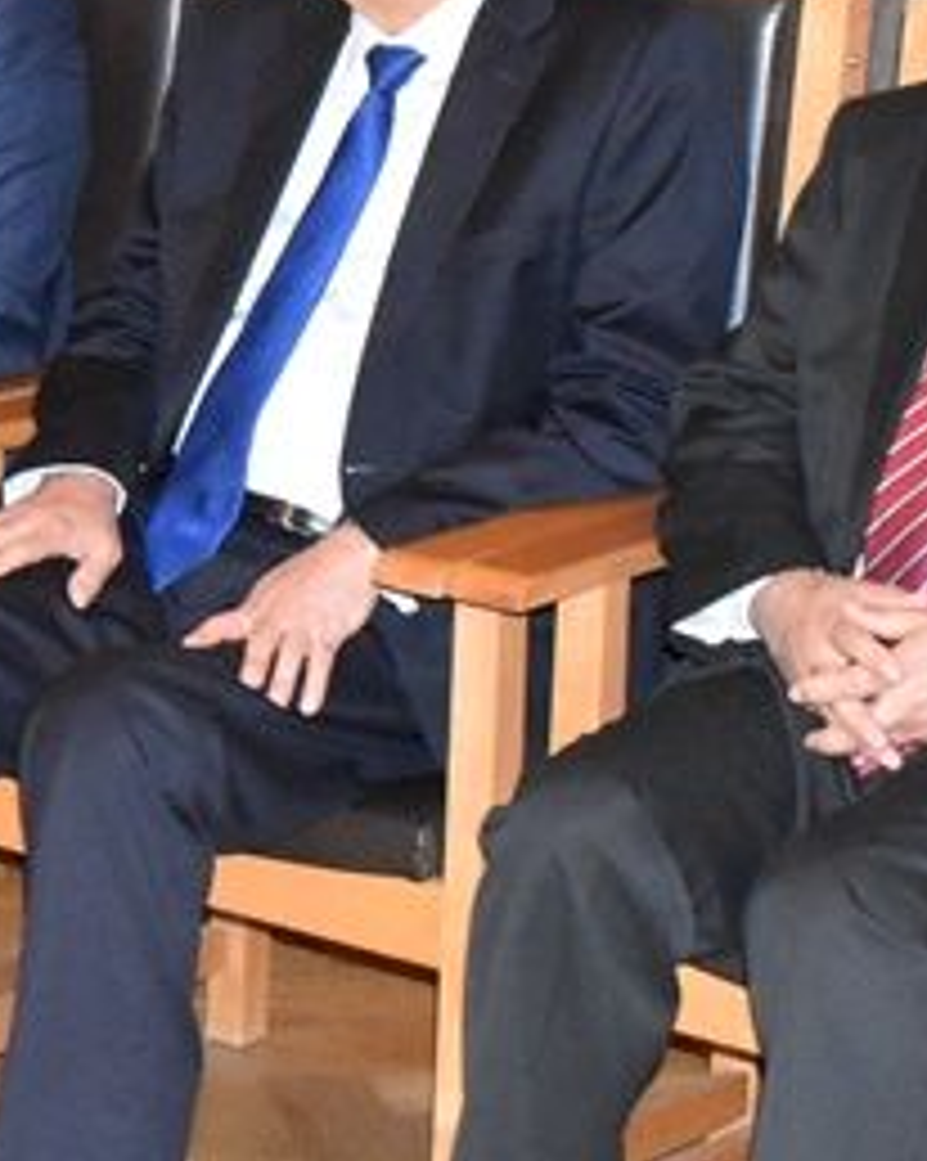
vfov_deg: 13.6
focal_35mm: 140
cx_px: -788
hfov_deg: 10.3
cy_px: 38
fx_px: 4802
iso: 6400
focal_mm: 25
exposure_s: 1/60
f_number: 8
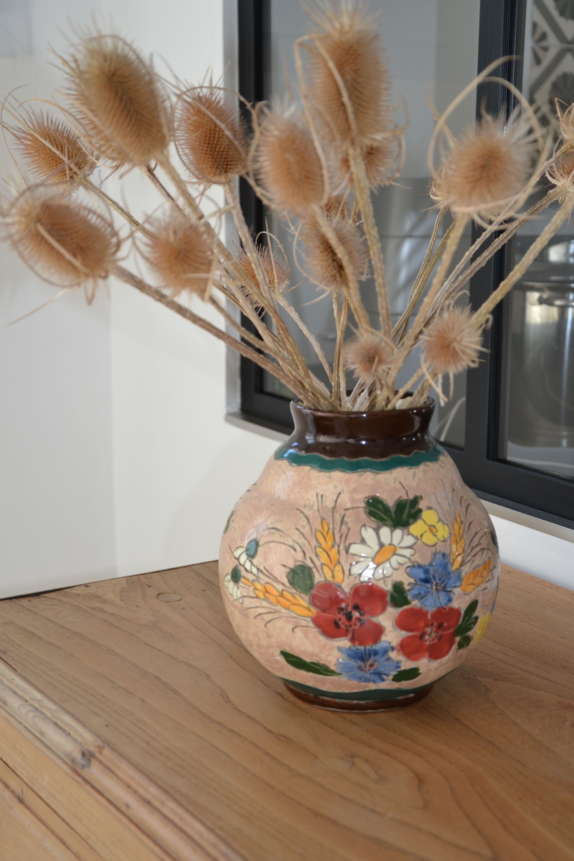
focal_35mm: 59
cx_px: 320
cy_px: 422
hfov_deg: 23.0
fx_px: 1411
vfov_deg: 33.9
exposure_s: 1/125
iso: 250
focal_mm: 34
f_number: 4.2
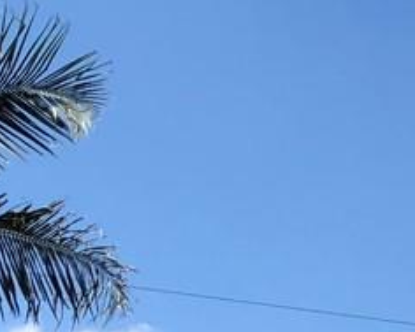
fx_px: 2273
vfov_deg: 7.9
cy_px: 687
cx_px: 1050
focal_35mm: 185
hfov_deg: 9.2
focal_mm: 3.99
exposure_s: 1/1656
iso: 20
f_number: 1.8
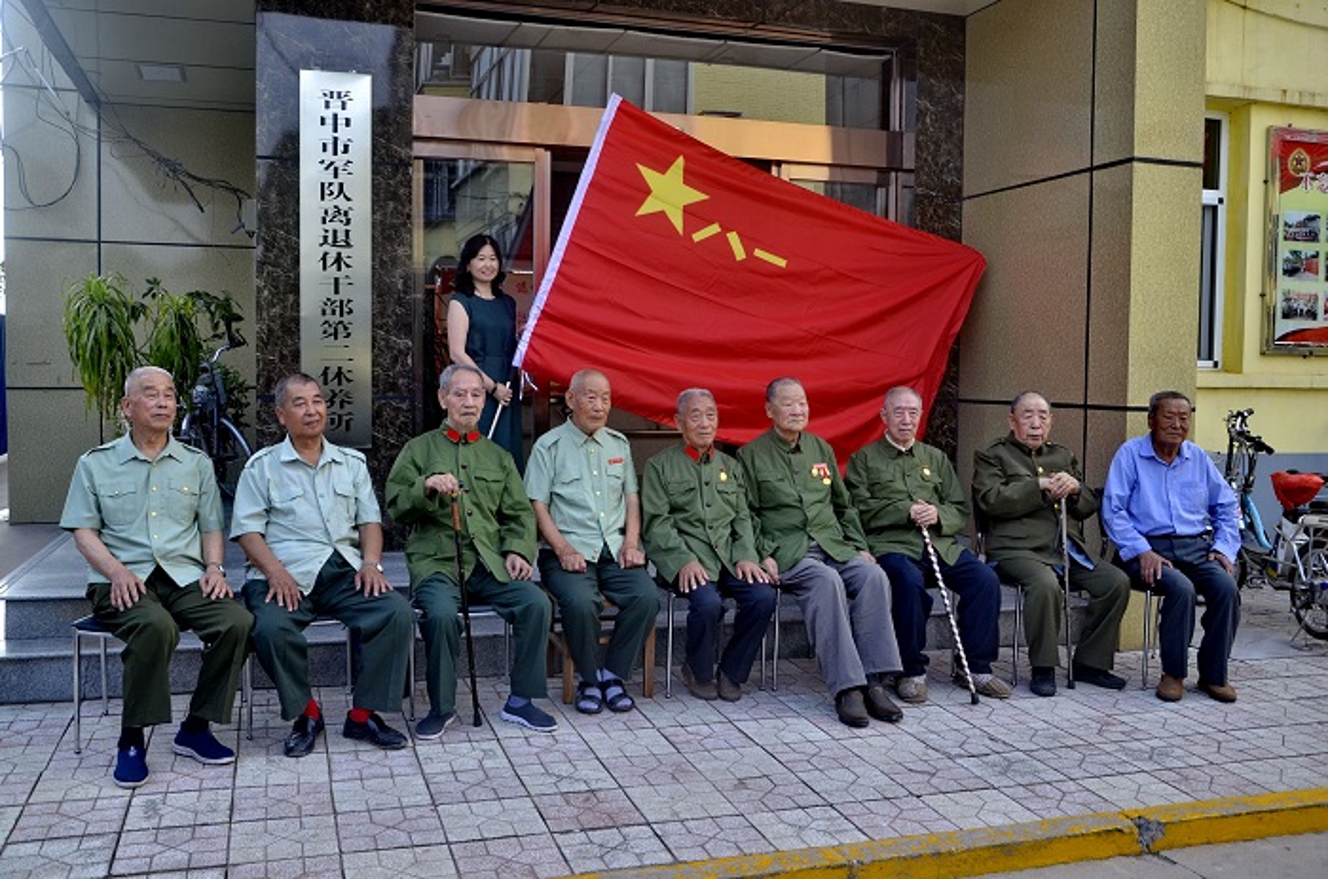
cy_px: 440
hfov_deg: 57.3
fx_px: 1214
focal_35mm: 33
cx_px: 664
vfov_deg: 39.8
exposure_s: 1/160
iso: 200
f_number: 6.3
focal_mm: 22
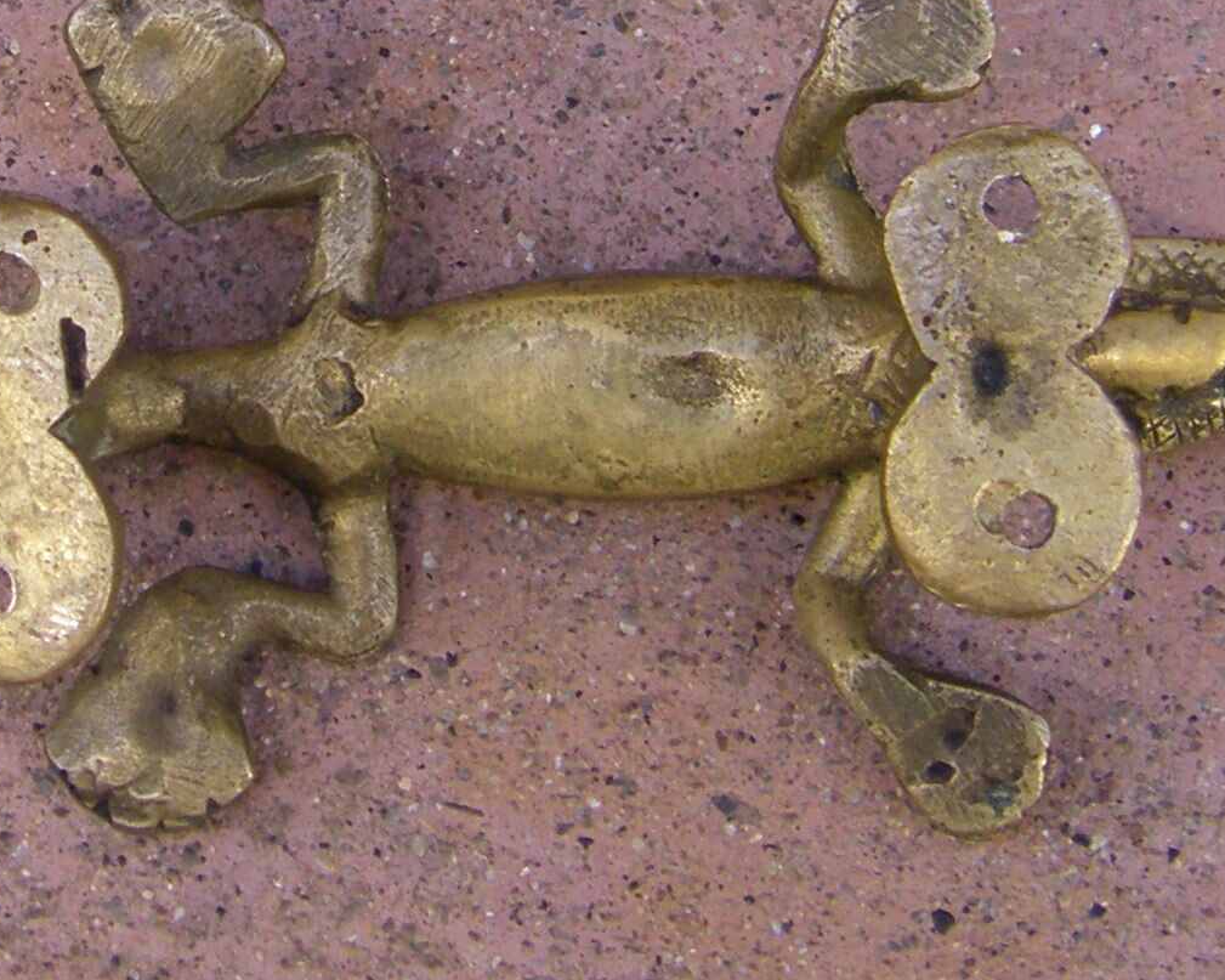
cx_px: 487
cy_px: 19
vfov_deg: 12.7
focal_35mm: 120
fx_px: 4350
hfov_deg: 16.0
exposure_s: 1/50
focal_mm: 6.3
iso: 125
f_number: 3.5
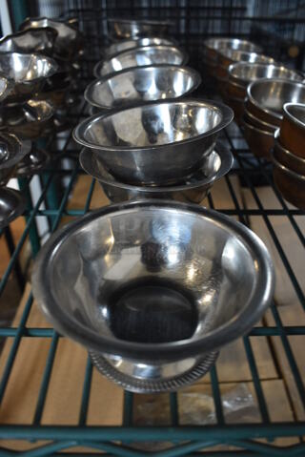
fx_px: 381
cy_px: 228
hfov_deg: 43.7
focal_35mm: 30
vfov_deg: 61.9
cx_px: 152
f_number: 5.6
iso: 800
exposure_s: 1/60
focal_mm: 20
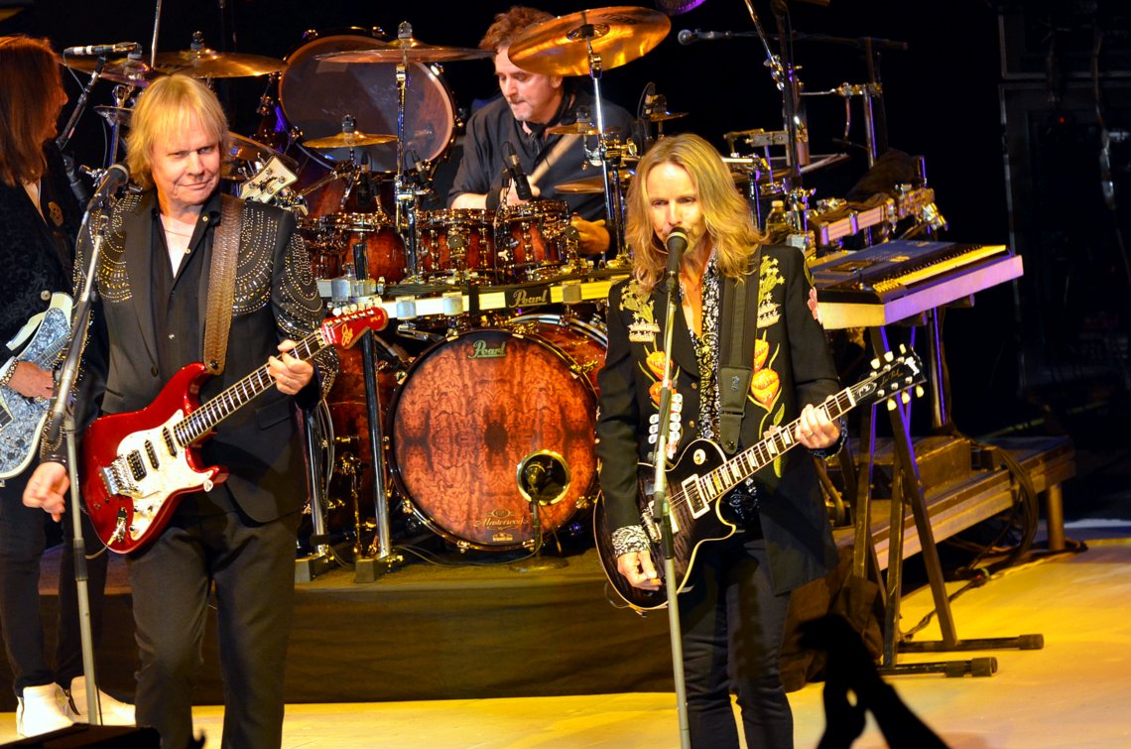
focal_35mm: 261
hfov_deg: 7.9
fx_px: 8168
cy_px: 377
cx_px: 540
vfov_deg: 5.3
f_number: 5
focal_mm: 165
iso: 1600
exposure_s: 1/80
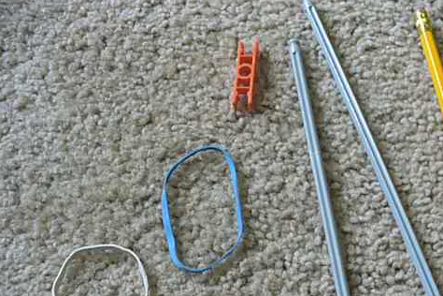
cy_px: 215
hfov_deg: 37.8
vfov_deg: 25.7
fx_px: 640
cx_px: 297
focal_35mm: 52
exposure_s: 1/100
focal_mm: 6.1
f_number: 2.8
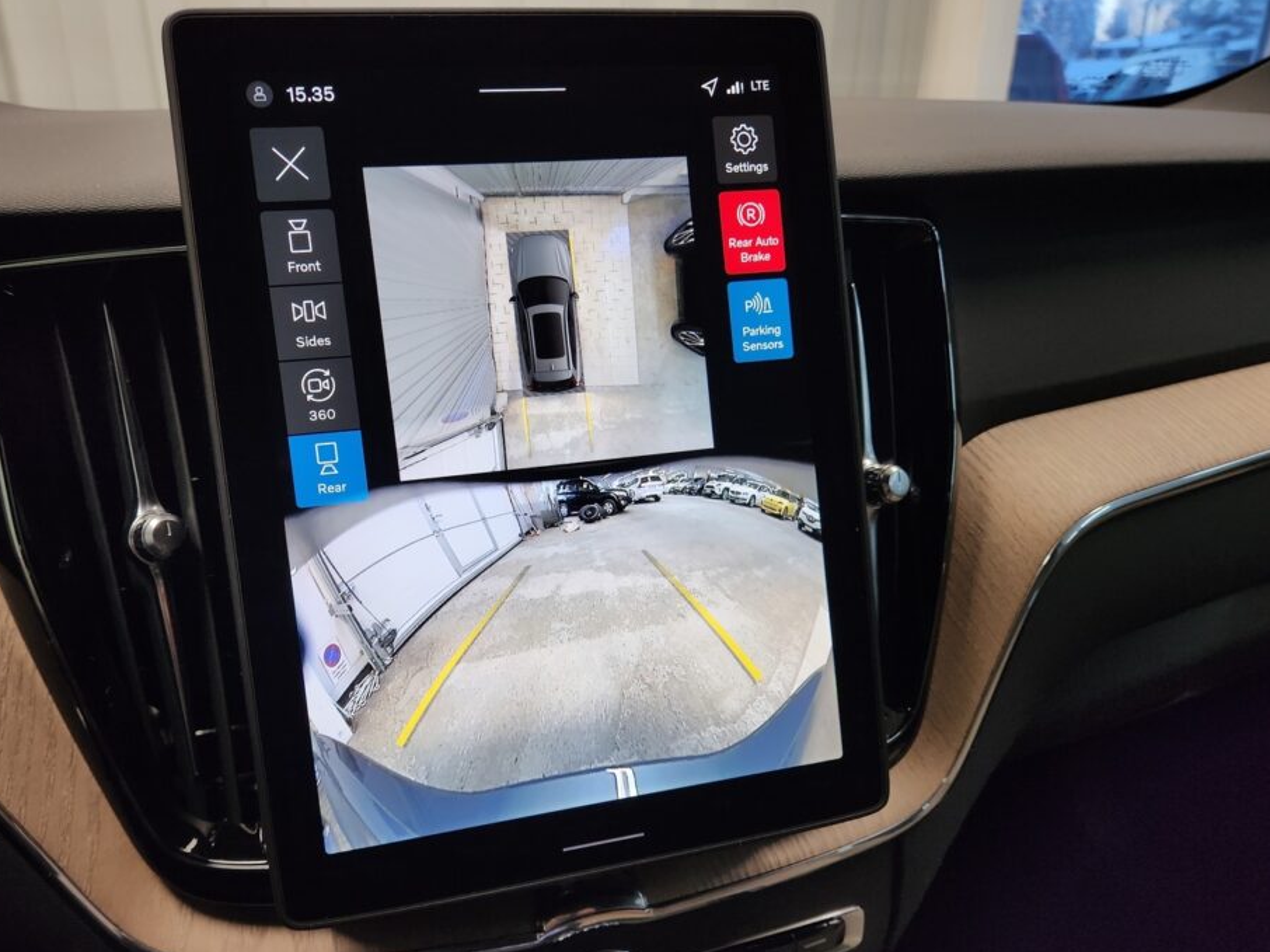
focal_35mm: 26
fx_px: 954
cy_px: 531
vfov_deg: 52.9
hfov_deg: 67.1
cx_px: 564
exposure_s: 1/180
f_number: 1.8
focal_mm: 5.4
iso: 125
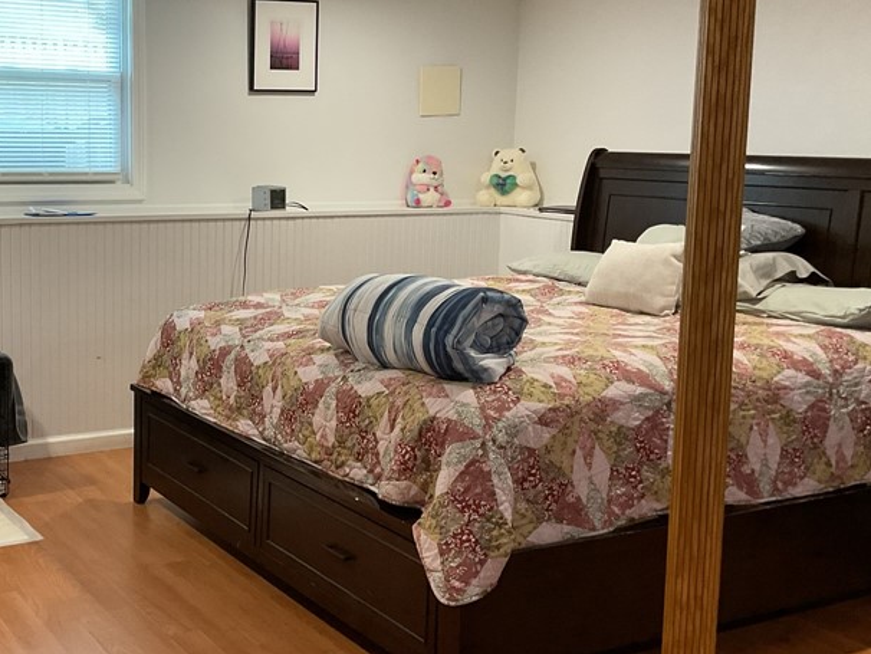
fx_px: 1233
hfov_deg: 38.3
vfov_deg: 29.7
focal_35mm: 49
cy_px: 287
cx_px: 273
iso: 125
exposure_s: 1/60
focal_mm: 3
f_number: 1.8
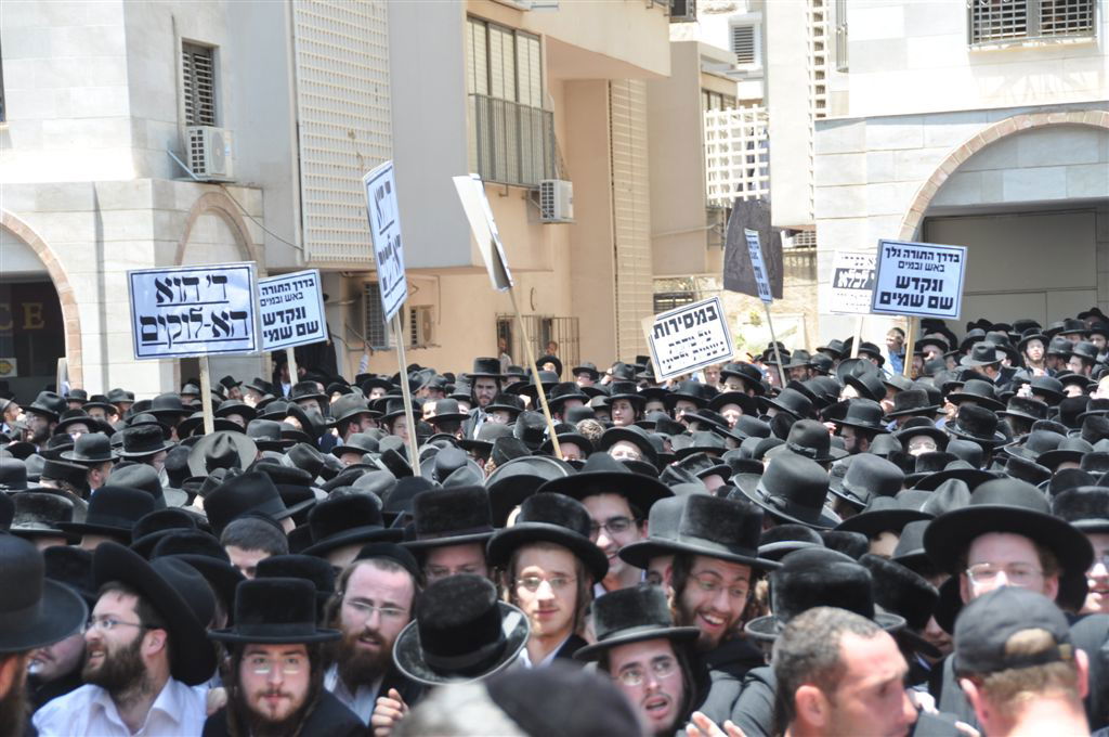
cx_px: 554
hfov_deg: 19.5
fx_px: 3230
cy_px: 368
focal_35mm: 105
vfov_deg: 13.0
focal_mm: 70
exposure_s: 1/200
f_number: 7.1
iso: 200
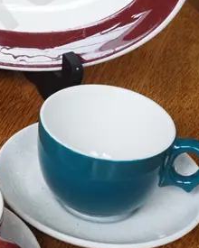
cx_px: -64
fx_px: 964
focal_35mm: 131
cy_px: 57
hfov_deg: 11.5
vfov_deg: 14.6
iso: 2500
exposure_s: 1/400
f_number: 5.6
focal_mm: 18
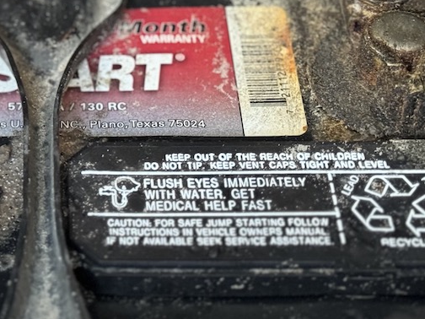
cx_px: -54
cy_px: -19
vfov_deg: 12.3
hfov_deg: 16.0
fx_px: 1461
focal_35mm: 119
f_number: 1.78
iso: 500
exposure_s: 1/39
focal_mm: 6.86
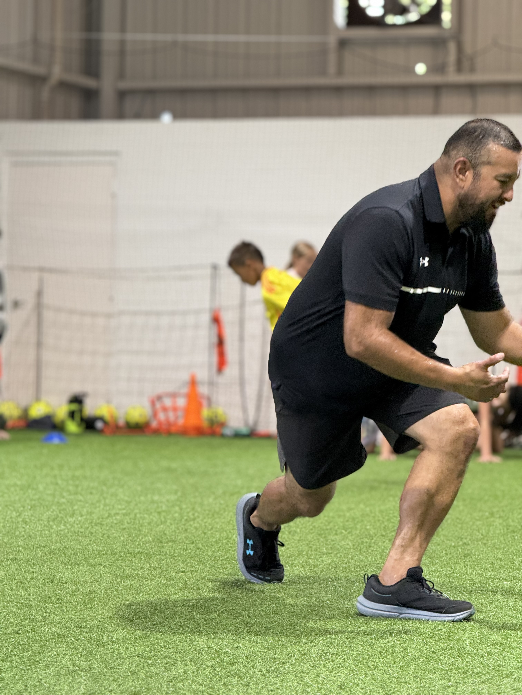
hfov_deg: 12.3
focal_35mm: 120
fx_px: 2413
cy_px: 348
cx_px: 261
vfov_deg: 16.4
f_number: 2.8
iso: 250
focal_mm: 15.66
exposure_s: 1/91
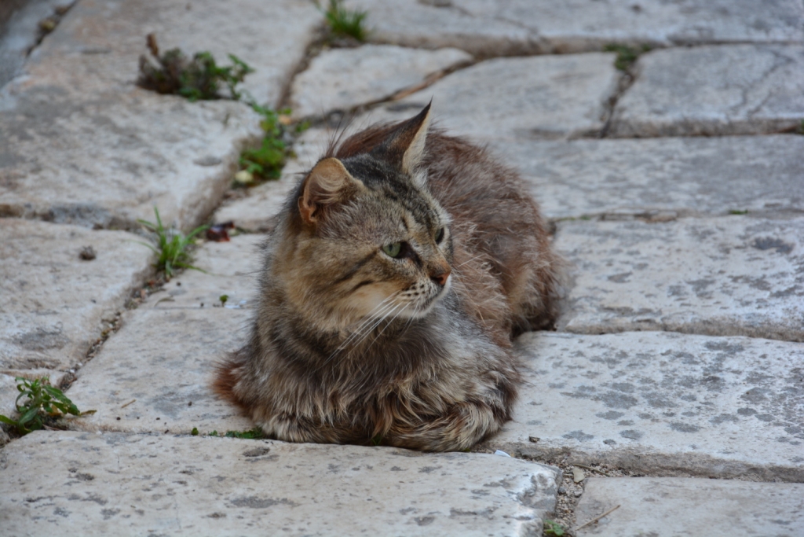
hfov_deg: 13.0
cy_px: 268
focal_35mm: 158
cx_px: 402
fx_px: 3518
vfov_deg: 8.7
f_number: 6.3
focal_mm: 105
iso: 200
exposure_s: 1/6
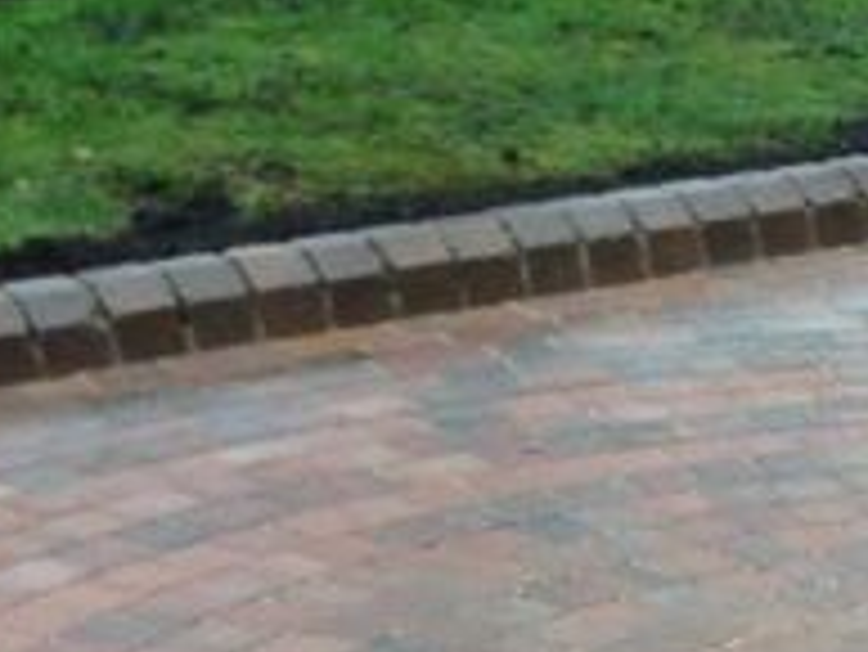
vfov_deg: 10.0
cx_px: 1669
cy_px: 1304
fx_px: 3437
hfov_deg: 12.8
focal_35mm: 137
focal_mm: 4.12
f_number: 2.4
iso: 50
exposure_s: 1/120
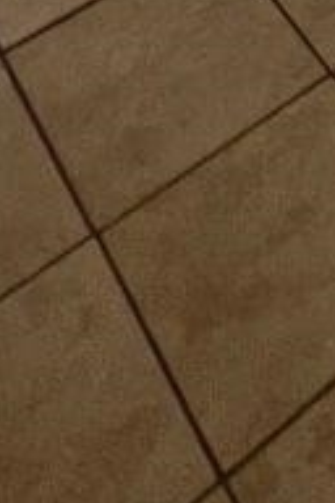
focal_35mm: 90
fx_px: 1256
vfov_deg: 10.3
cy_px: -1150
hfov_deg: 13.6
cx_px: 605
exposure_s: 1/120
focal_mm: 1.57
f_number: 1.8
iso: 160
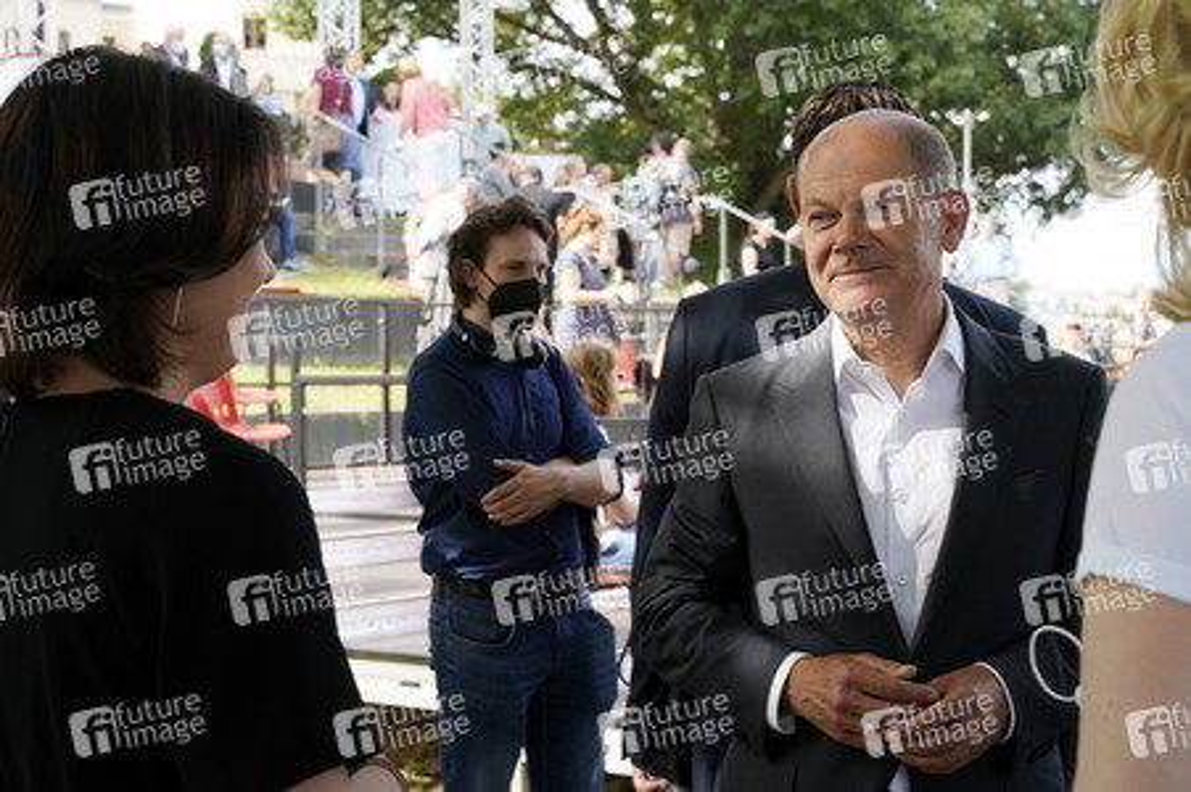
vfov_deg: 22.2
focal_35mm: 61
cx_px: 596
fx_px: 2017
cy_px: 396
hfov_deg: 32.9
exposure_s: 1/200
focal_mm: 61
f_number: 9
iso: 640
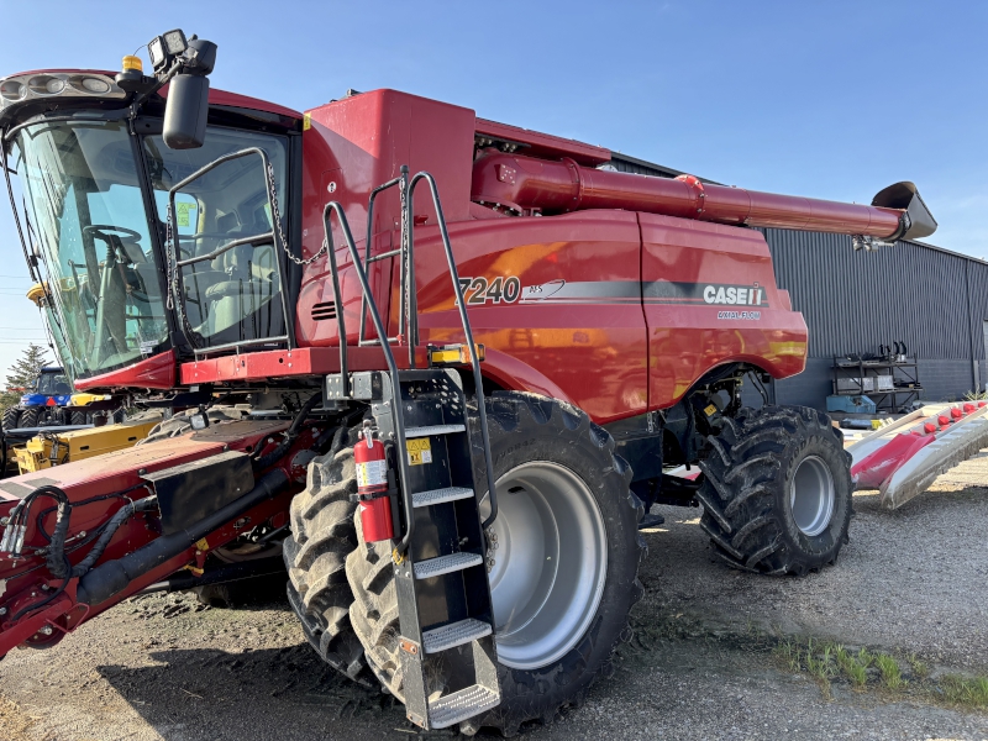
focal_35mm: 26
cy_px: 370
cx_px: 494
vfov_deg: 53.1
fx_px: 742
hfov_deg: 67.3
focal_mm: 5.96
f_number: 1.6
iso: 50
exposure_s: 1/688
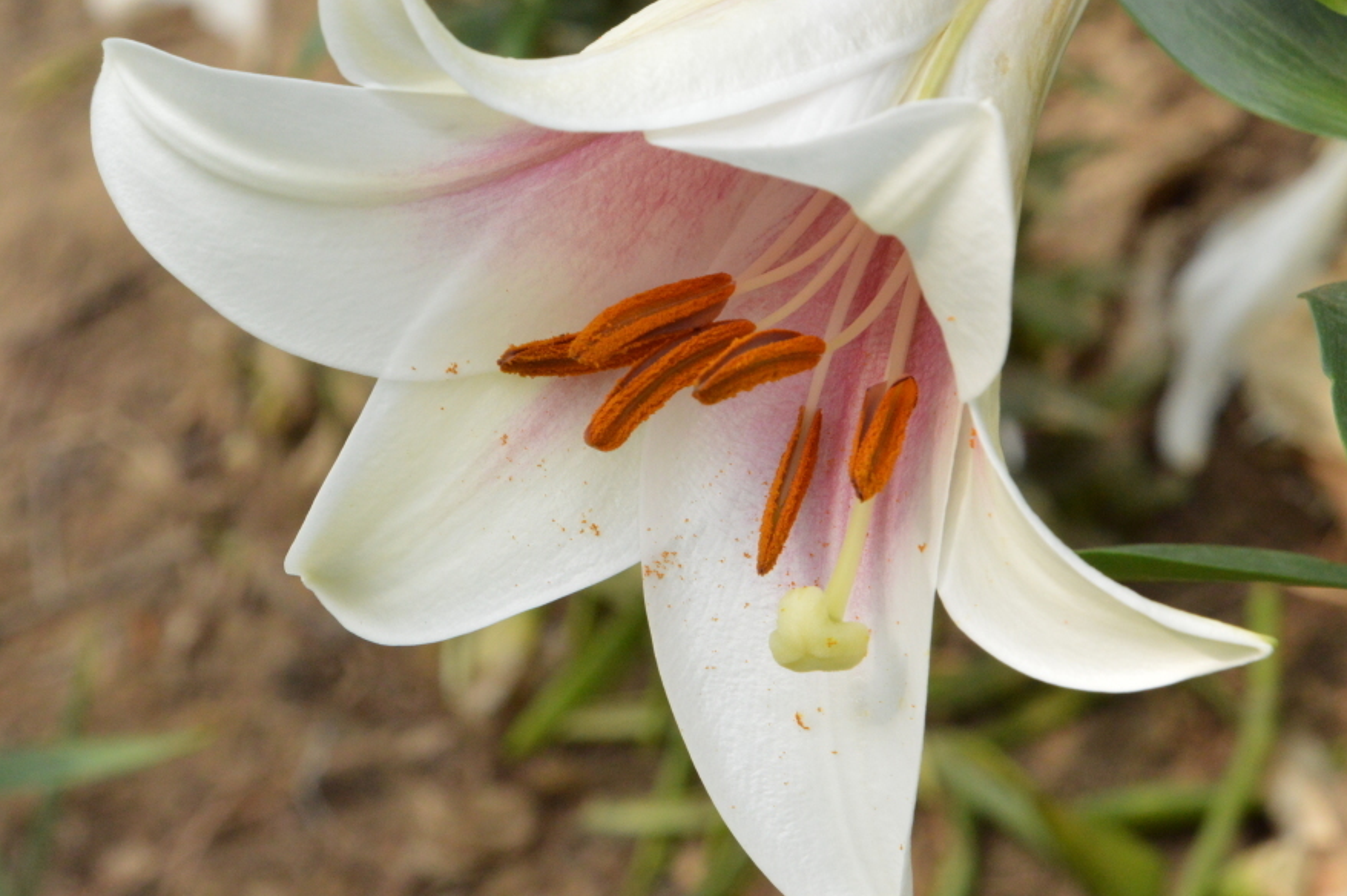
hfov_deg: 7.4
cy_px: 444
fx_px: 10469
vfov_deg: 4.9
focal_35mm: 280
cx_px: 614
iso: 2000
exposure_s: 1/250
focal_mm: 160
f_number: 18
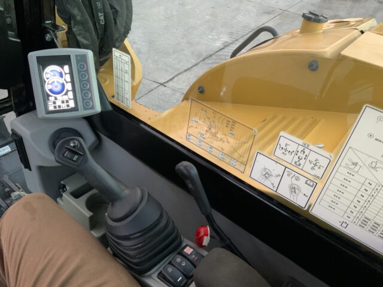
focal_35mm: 29
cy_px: 144
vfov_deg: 48.2
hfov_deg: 61.7
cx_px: 192
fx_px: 321
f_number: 1.8
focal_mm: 3
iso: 250
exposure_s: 1/30
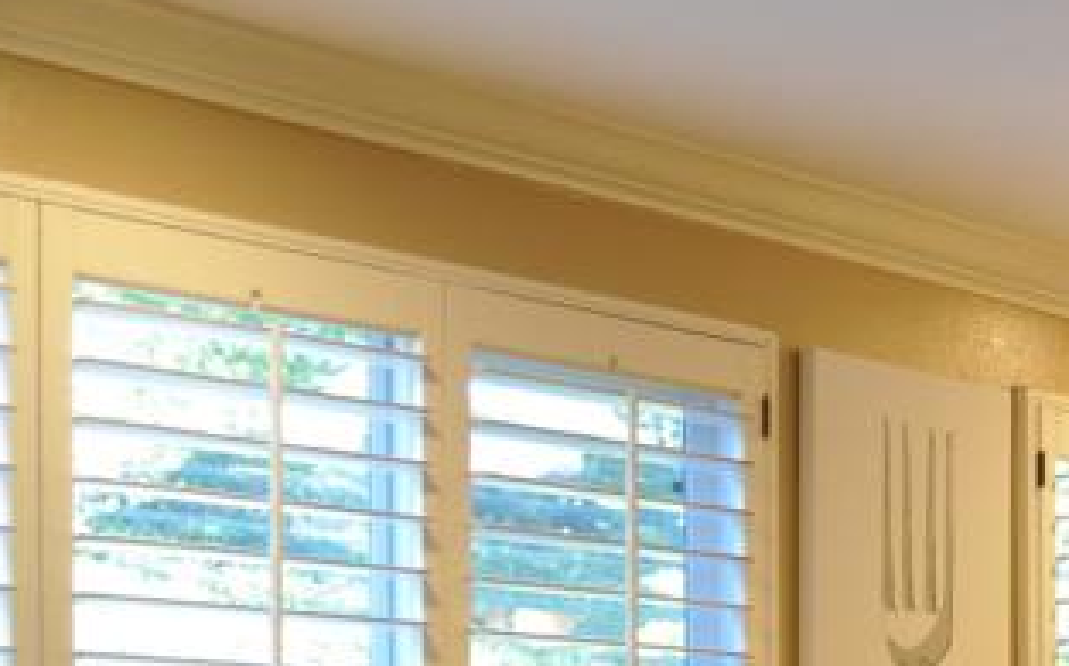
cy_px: 960
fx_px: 2620
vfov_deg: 13.7
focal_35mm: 90
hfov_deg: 20.2
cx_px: 1547
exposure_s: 1/30
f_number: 5.6
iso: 220
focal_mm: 18
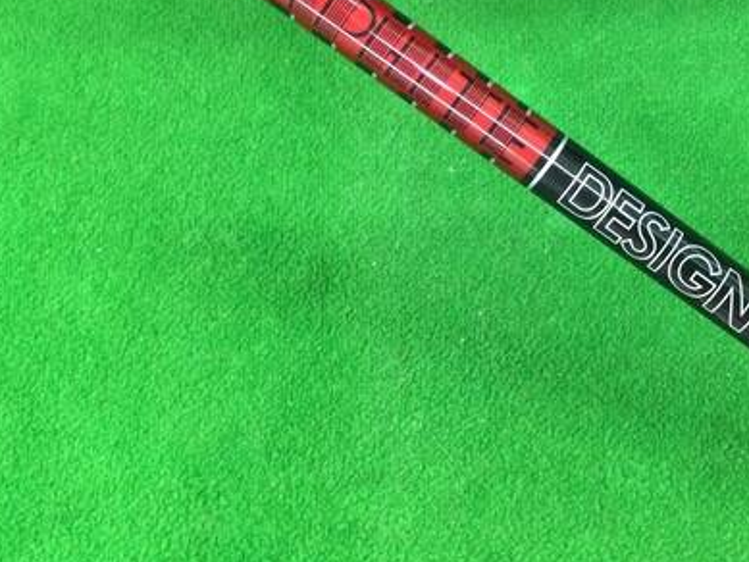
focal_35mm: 51
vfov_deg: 28.2
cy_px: 154
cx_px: 572
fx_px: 1104
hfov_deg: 36.5
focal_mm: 3.3
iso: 160
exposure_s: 1/30
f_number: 2.4
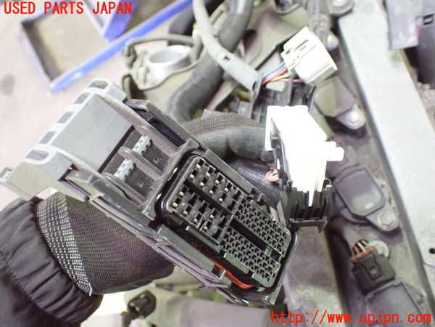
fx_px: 377
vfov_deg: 46.8
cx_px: 218
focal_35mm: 30
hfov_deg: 60.0
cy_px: 164
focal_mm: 5.4
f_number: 2.3
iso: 1250
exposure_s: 1/30
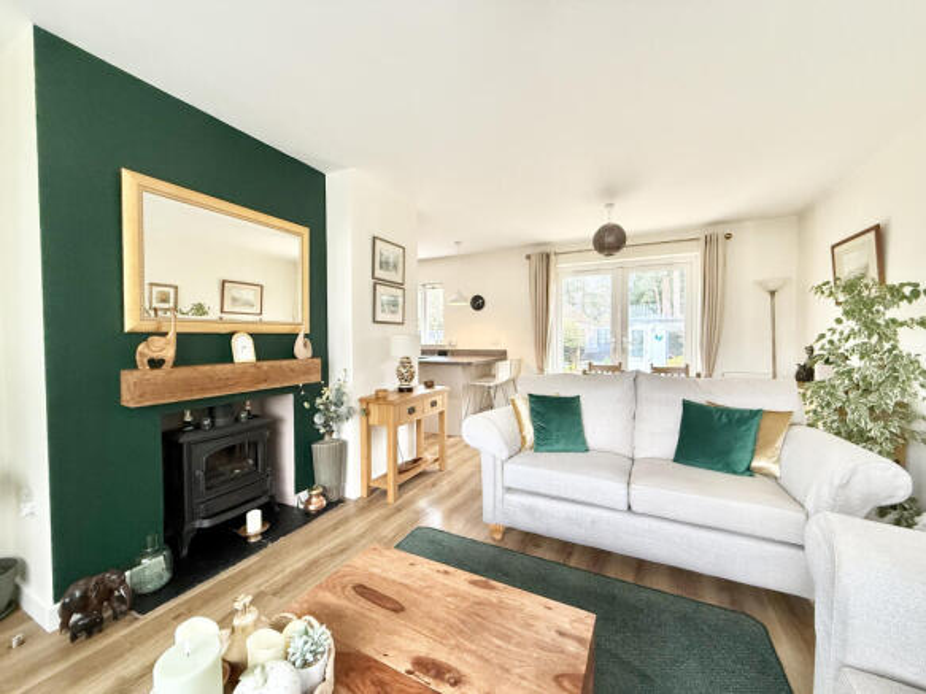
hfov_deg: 102.1
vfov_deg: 85.7
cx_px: 463
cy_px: 347
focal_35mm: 14
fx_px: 374
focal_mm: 2.22
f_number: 2.2
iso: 250
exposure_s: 1/100
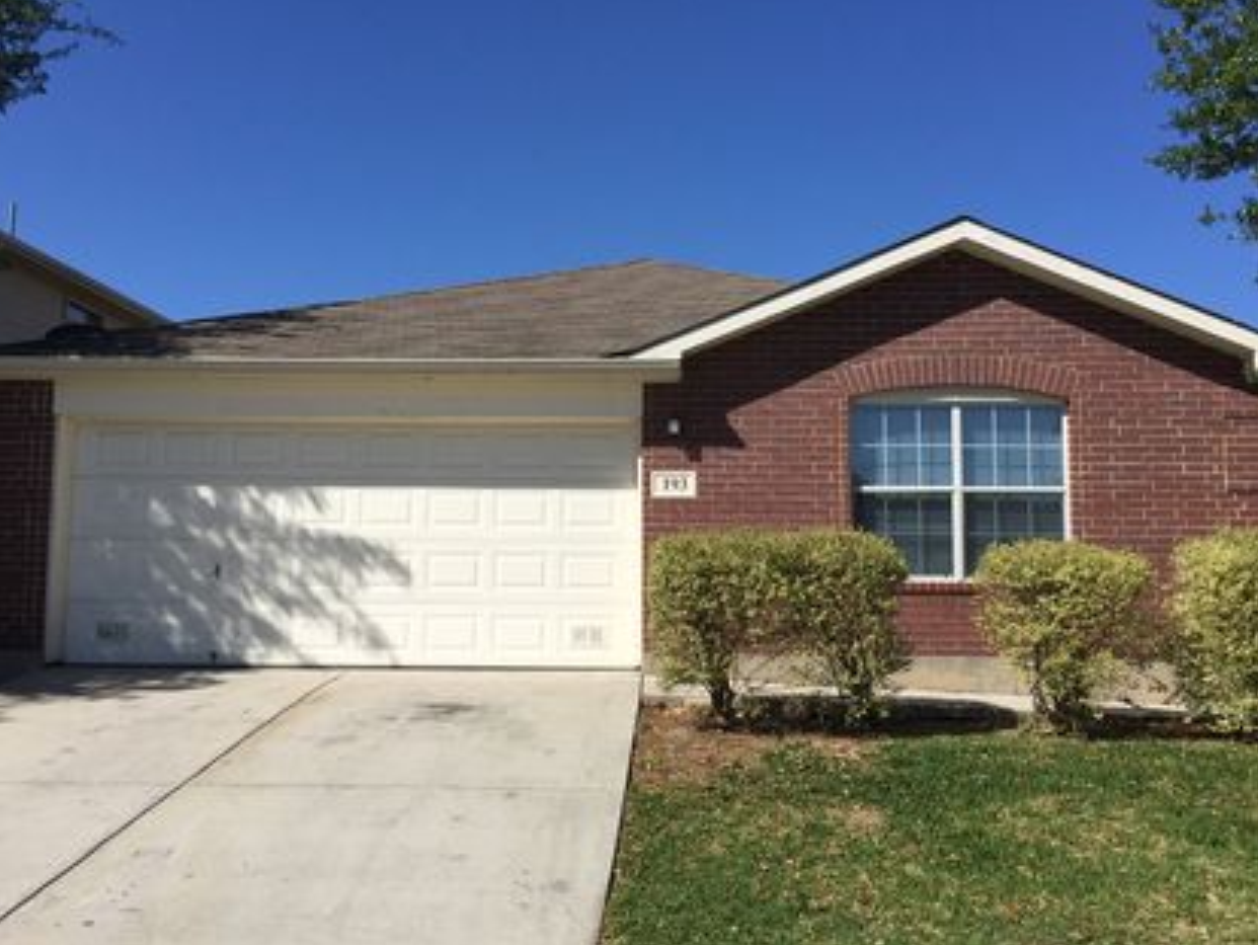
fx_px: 1273
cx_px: 659
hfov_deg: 52.6
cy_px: 500
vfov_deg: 40.7
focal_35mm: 35
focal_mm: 4.15
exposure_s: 1/3597
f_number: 2.2
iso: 32
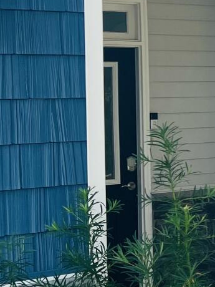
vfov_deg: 17.3
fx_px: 936
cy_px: 66
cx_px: 452
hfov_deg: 11.6
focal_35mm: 113
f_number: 1.5
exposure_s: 1/1575
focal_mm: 5.7
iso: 50
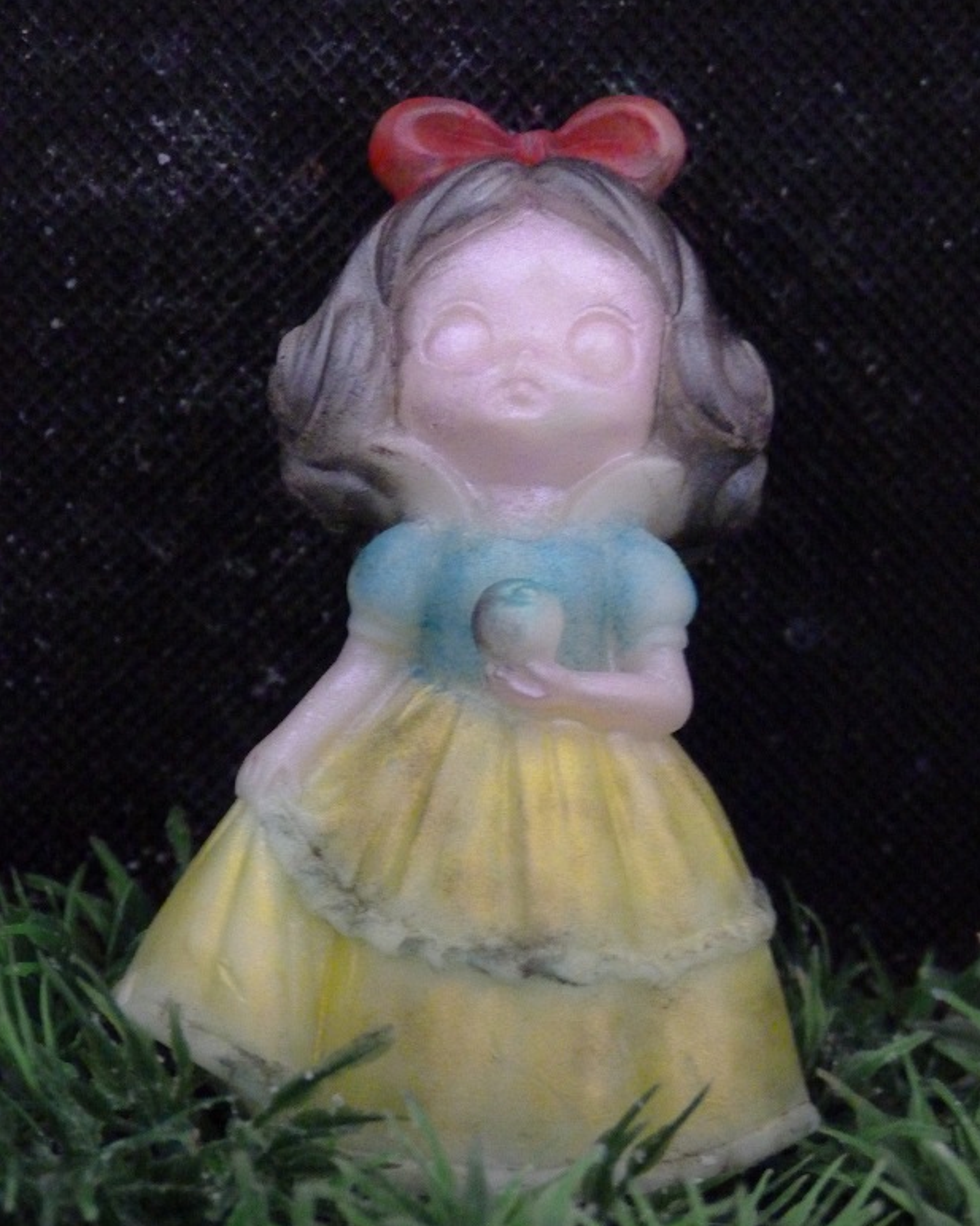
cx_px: 513
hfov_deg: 14.5
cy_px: 581
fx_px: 3845
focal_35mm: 106
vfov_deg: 18.1
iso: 800
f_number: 3.4
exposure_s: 1/13
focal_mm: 17.5
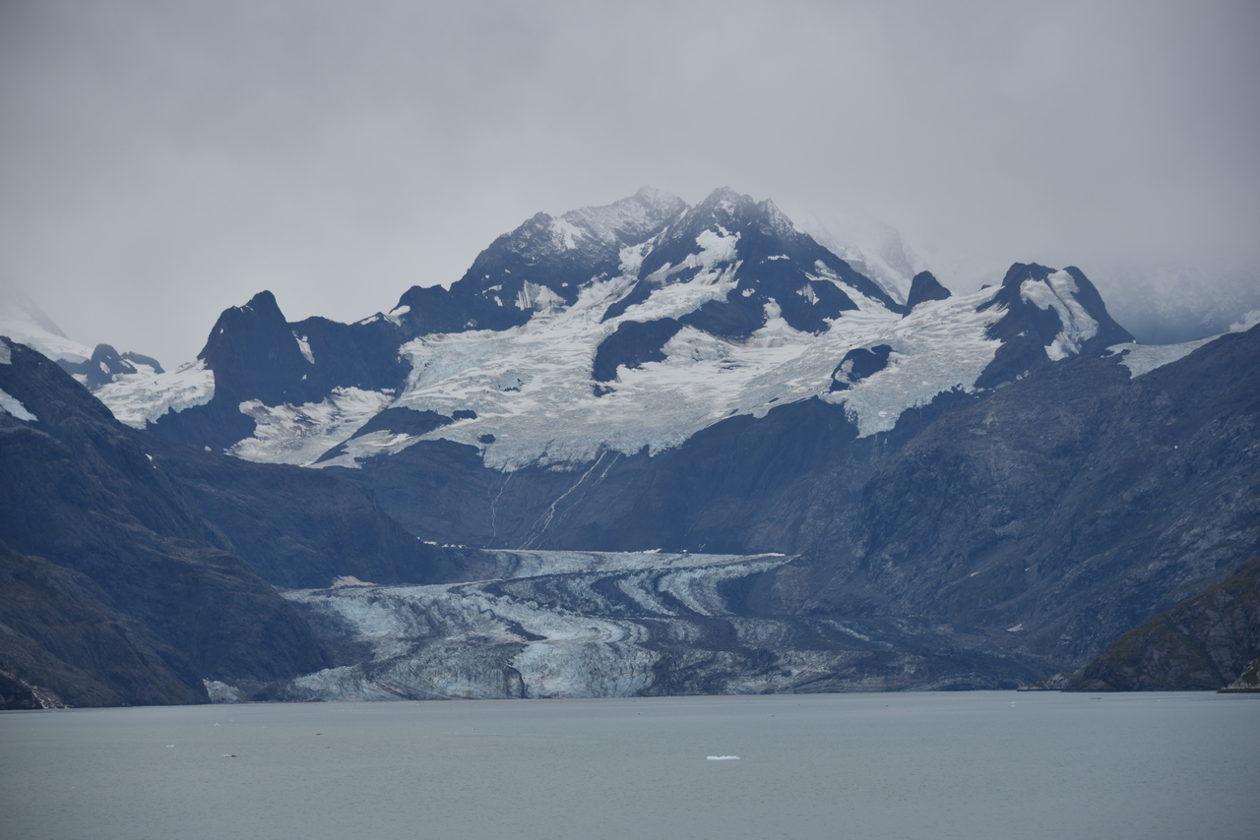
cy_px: 420
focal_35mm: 135
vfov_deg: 10.2
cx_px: 630
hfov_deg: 15.2
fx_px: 4726
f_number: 6.3
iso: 100
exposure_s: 1/320
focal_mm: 135
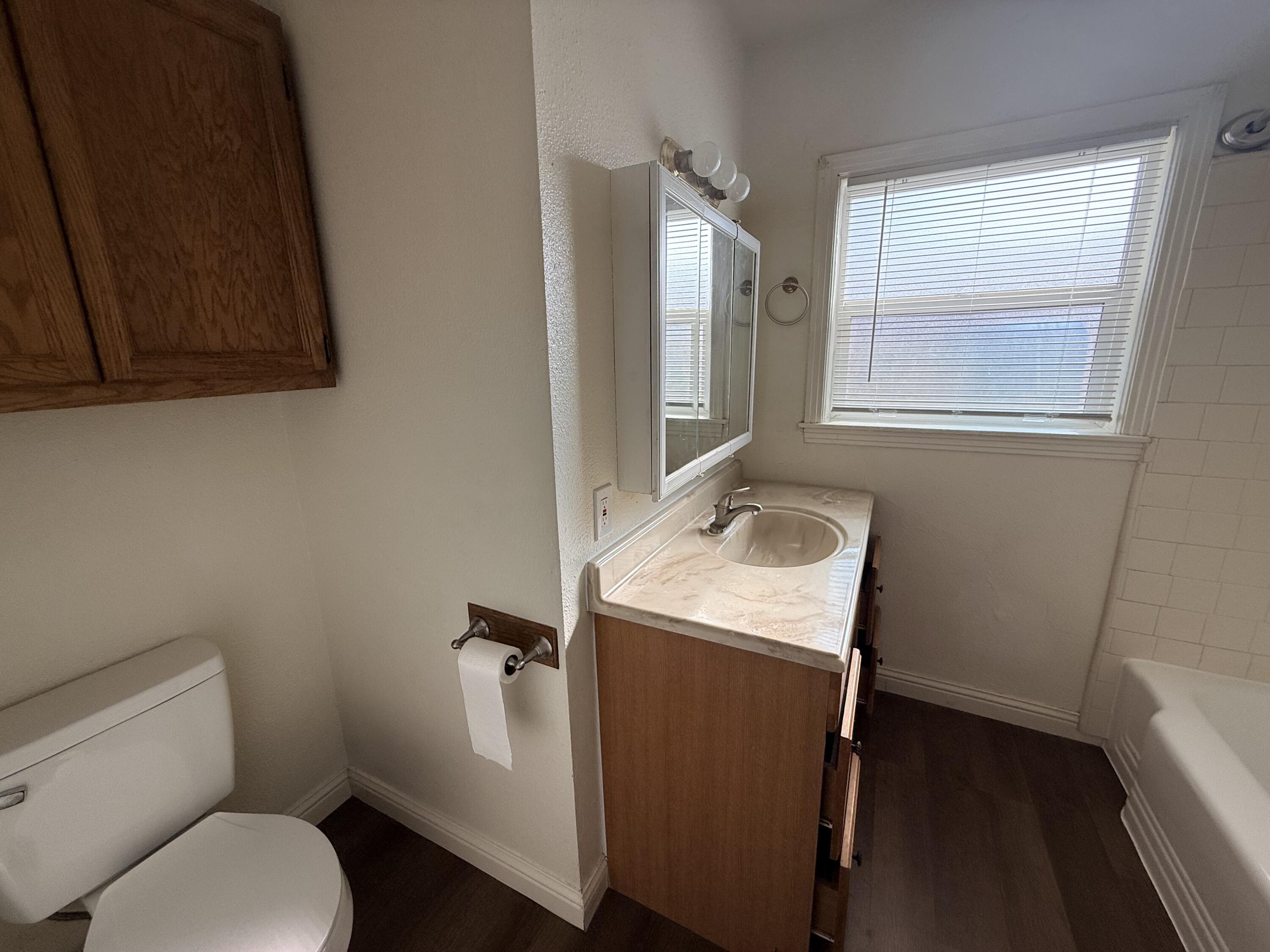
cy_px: 476
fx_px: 514
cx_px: 635
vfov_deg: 85.7
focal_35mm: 14
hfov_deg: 102.1
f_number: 2.2
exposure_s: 1/347
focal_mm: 2.22
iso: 64
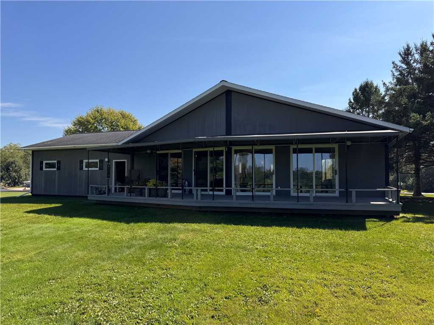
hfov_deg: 71.6
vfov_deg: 56.8
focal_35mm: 24
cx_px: 217
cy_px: 162
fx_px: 301
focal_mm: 6.76
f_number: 1.78
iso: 80
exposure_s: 1/4049
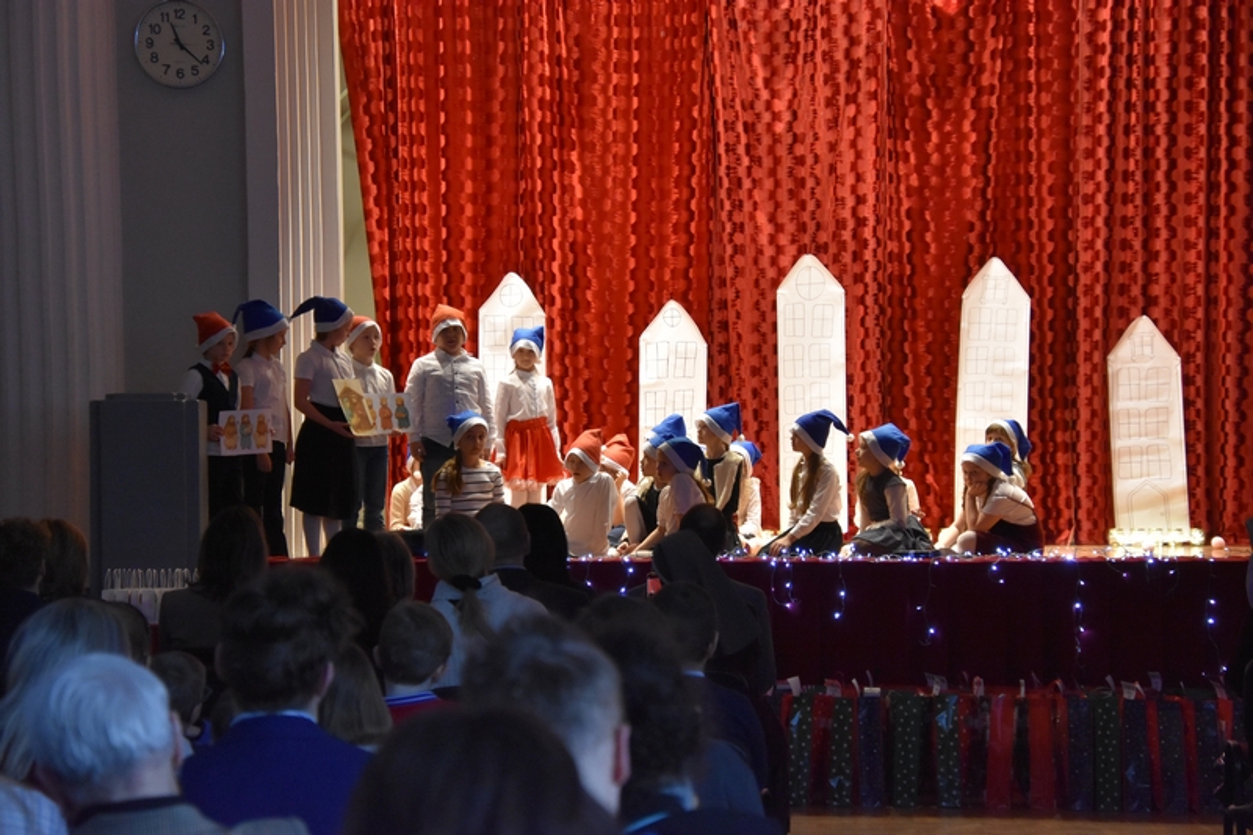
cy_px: 418
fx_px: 3654
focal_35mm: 105
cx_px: 626
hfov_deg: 19.5
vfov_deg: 13.0
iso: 2800
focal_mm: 70
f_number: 4.5
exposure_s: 1/60
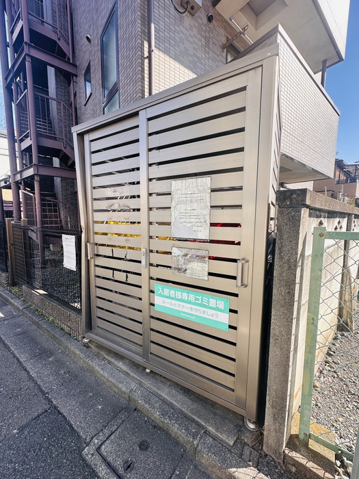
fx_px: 194
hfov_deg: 85.7
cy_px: 240
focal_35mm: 14
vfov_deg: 102.1
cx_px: 180
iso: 40
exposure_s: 1/500
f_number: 2.2
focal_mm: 2.22
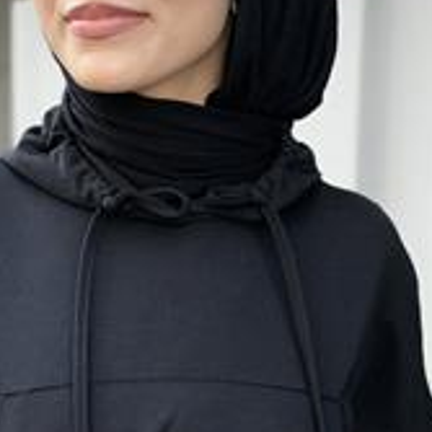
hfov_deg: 14.0
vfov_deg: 13.7
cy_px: 462
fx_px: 1765
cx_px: 186
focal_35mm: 125
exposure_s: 1/60
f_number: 2.8
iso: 32
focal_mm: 6.6
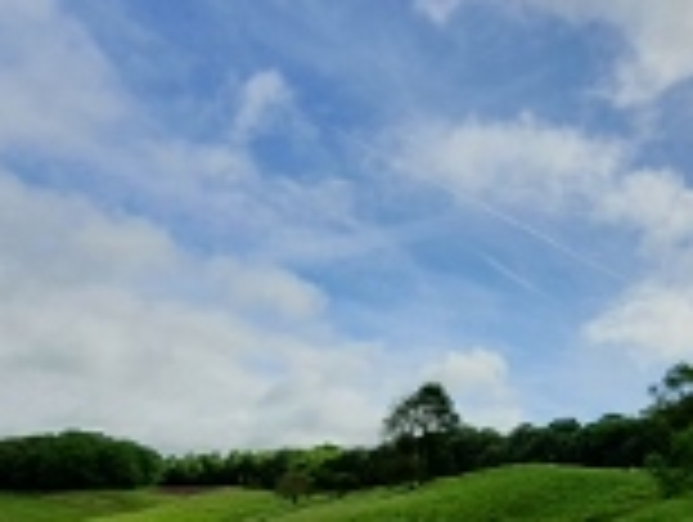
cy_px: 508
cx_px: 526
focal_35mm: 38
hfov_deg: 47.0
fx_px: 762
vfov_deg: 34.7
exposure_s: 1/2528
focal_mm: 1.8
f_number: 2.2
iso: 50
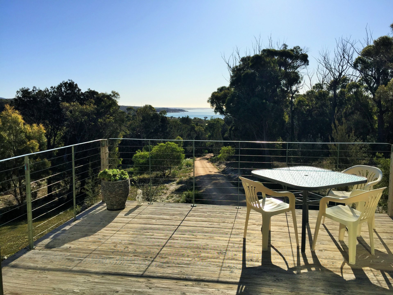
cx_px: 196
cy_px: 148
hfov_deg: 61.7
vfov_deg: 48.2
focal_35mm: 29
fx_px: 329
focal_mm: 4.15
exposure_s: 1/3300
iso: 32
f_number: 2.2
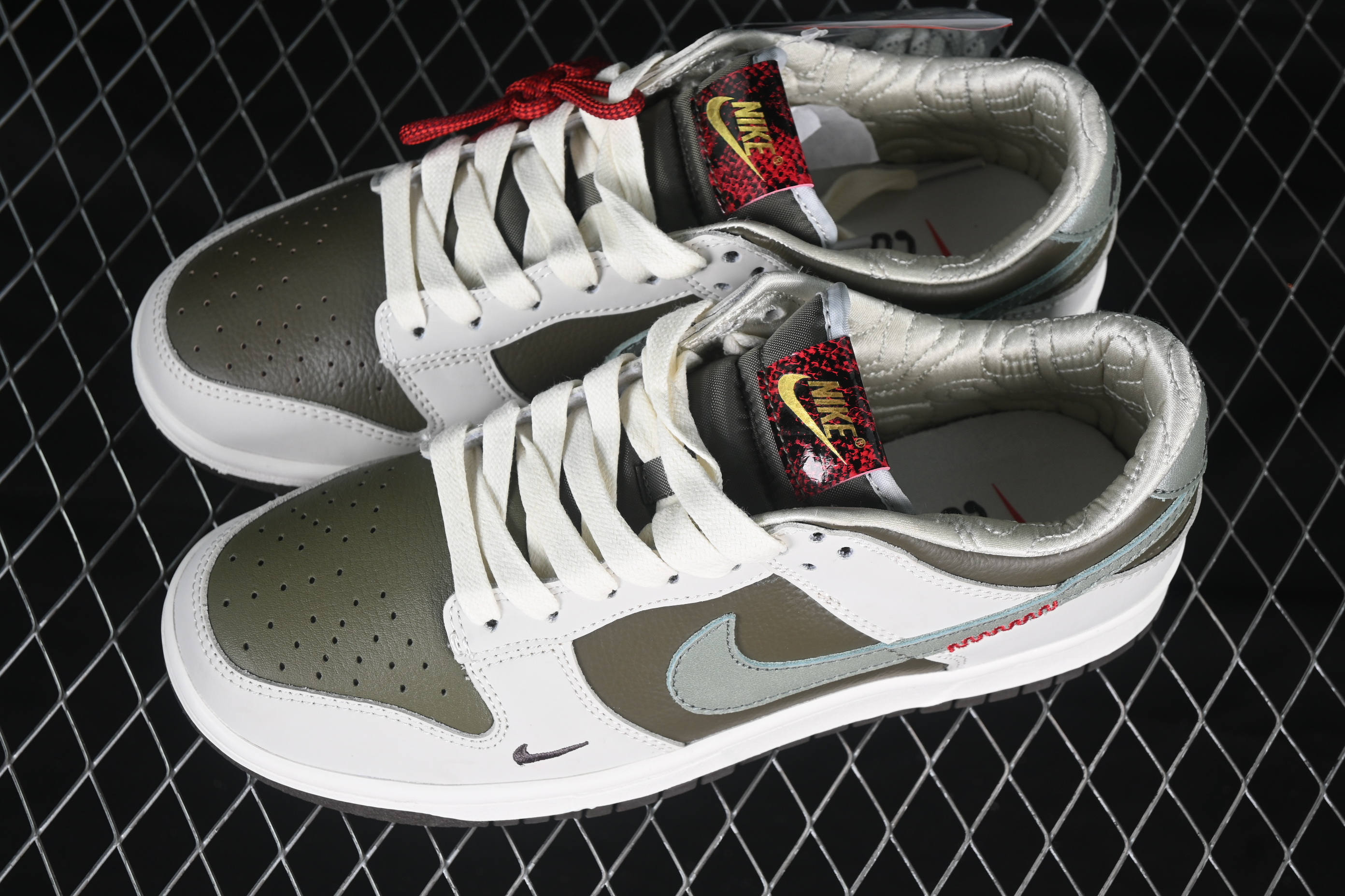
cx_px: 672
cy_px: 448
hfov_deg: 27.0
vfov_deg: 18.2
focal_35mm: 75
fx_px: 2802
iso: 160
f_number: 6.3
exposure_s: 1/60
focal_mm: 50
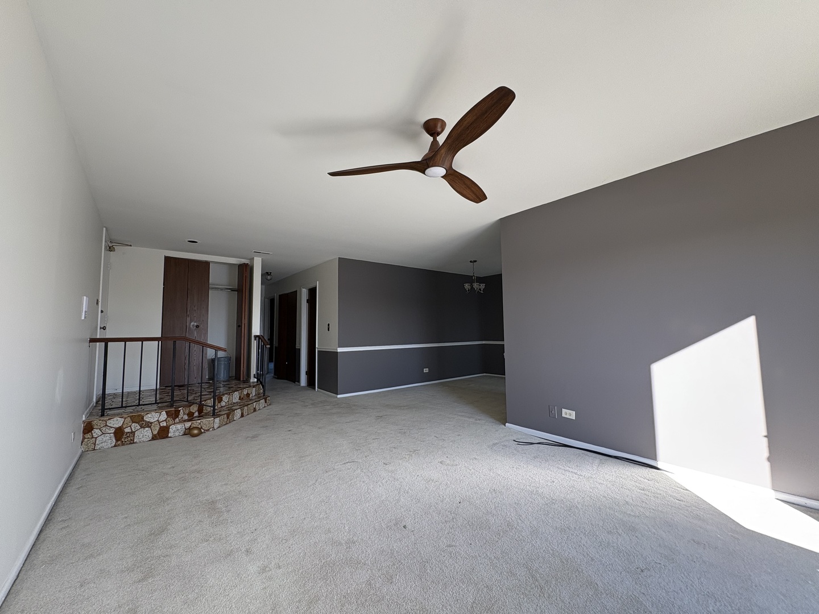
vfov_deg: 85.7
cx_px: 410
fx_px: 331
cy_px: 307
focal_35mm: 14
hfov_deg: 102.1
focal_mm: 2.22
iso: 80
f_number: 2.2
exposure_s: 1/99
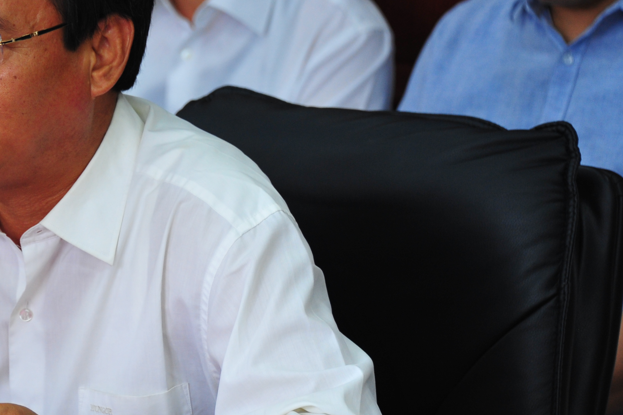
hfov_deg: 7.8
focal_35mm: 262
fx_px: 4531
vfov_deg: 5.2
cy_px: 163
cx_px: 2
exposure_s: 1/100
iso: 1000
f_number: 5.6
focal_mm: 125
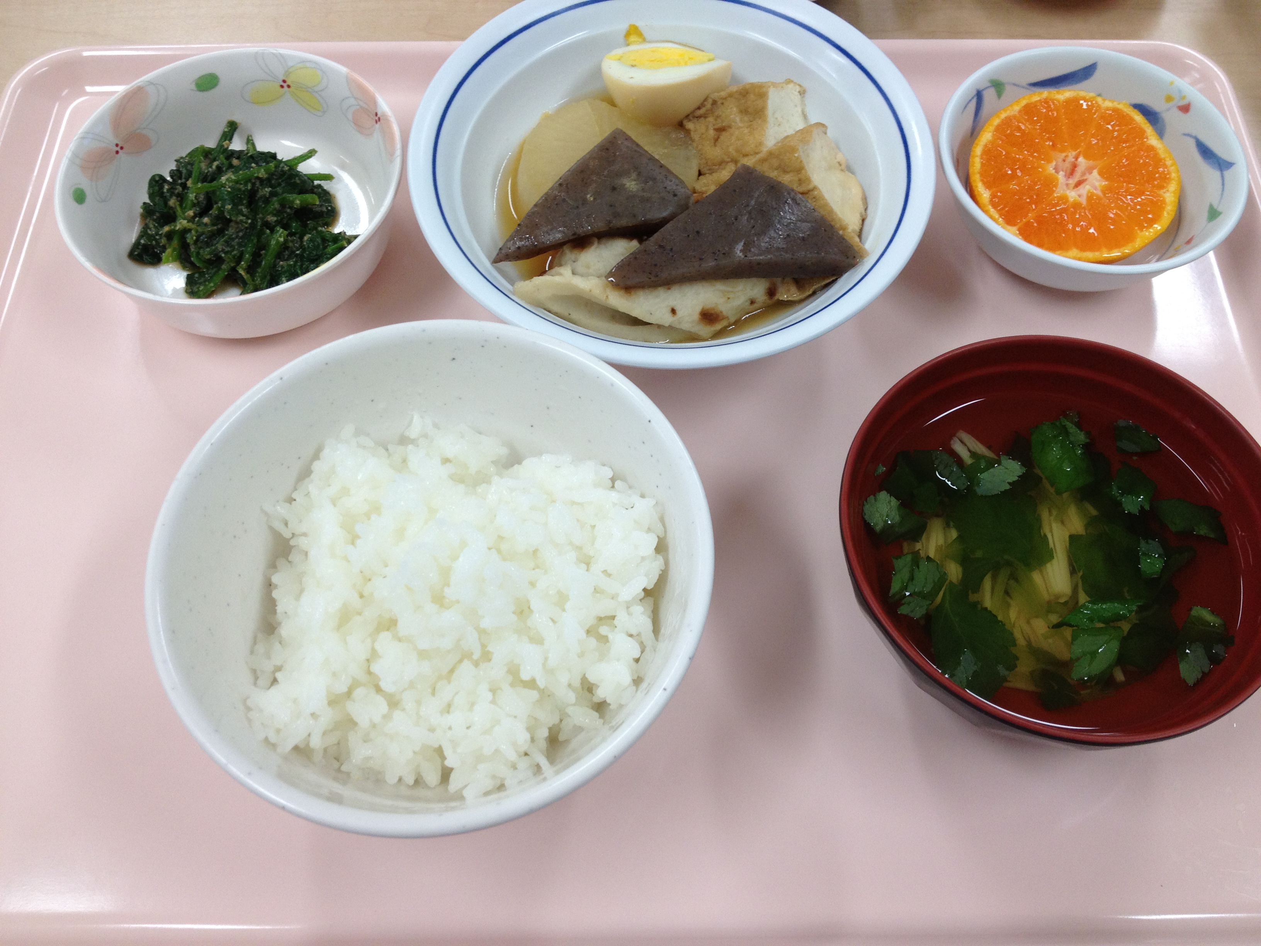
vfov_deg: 40.7
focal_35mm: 35
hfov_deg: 52.6
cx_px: 630
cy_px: 473
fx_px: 1275
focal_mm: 4.28
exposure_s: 1/60
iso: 80
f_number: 2.4
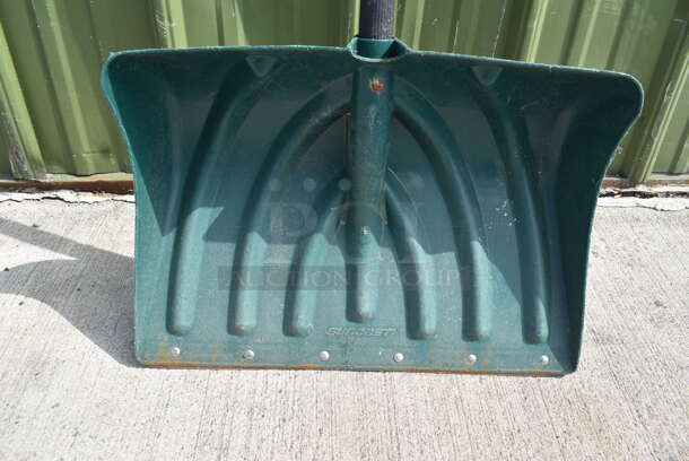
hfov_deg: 67.3
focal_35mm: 27
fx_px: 517
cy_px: 230
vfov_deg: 48.0
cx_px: 344
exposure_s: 1/250
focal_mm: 18
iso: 200
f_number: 8
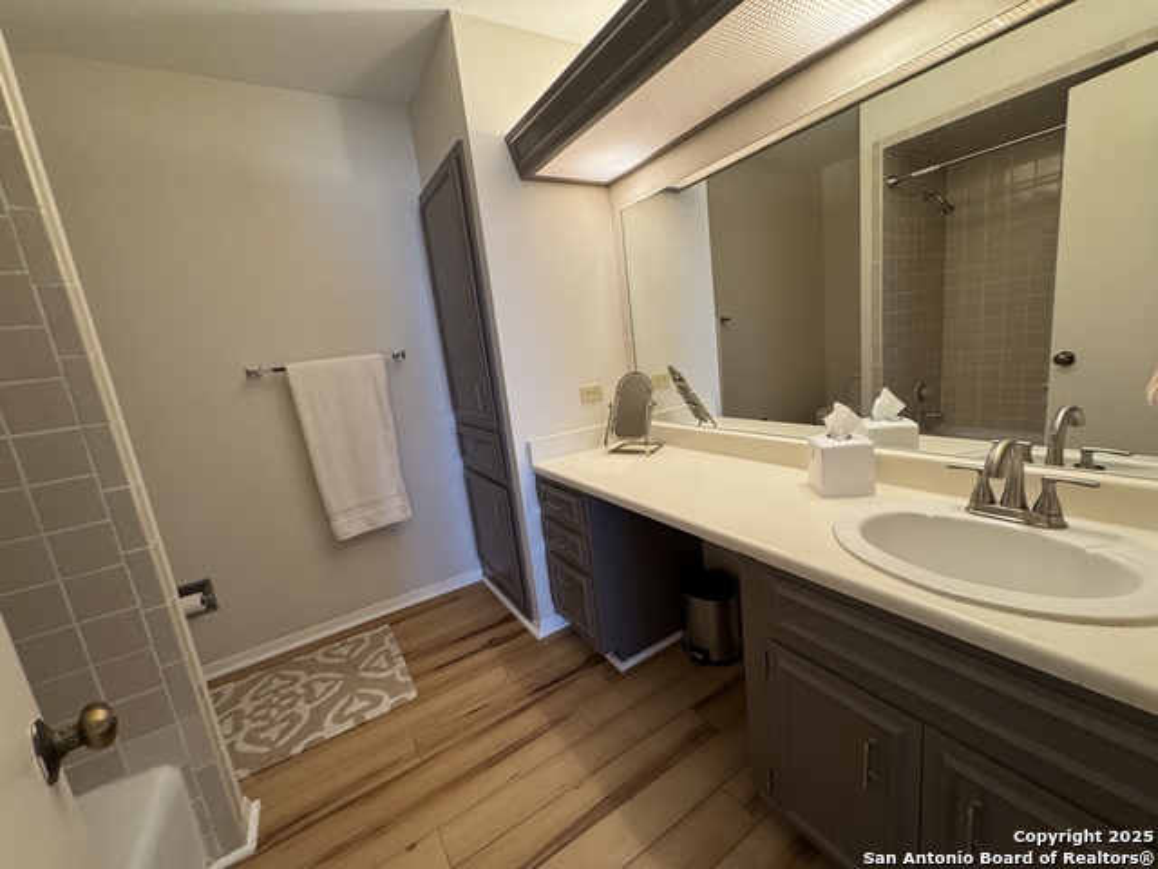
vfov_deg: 85.7
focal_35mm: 14
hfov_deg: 102.1
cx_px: 579
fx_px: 468
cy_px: 434
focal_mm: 2.22
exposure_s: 1/60
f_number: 2.2
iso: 200
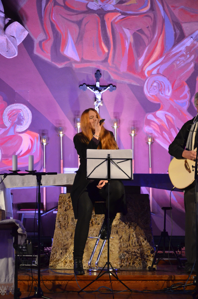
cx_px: 99
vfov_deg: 20.7
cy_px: 150
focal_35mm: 99
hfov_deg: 13.8
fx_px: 820
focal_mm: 66
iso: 3200
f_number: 5.3
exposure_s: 1/80
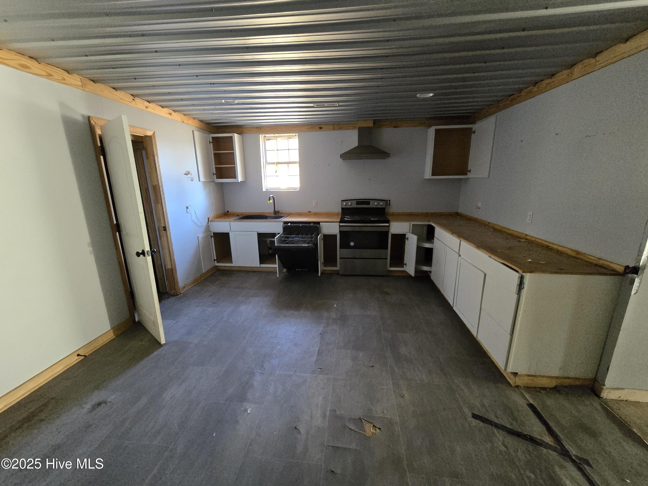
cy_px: 243
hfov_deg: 106.2
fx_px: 243
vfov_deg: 89.9
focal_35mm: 13
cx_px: 324
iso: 1600
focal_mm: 2.2
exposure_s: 1/60
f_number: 2.2
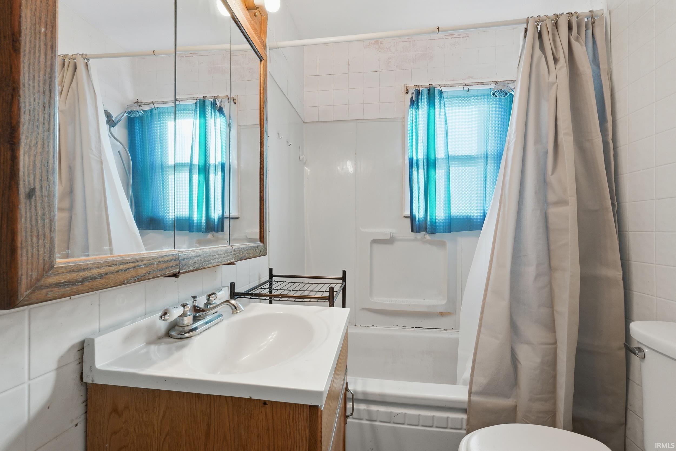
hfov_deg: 100.4
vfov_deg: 77.3
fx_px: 282
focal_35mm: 15
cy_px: 226
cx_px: 338
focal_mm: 10
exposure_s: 1/400
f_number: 9
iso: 640
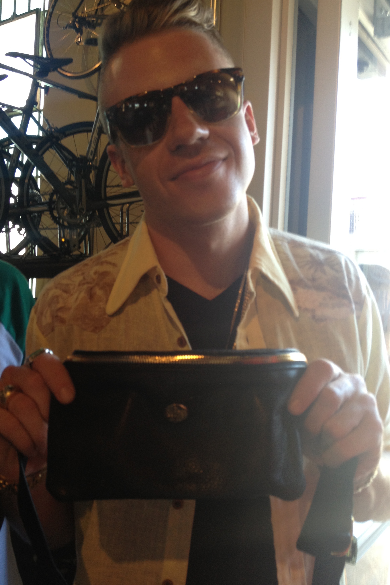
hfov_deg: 35.9
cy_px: 292
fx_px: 601
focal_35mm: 37
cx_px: 175
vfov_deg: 51.9
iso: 50
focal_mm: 4.28
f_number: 2.4
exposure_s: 1/20
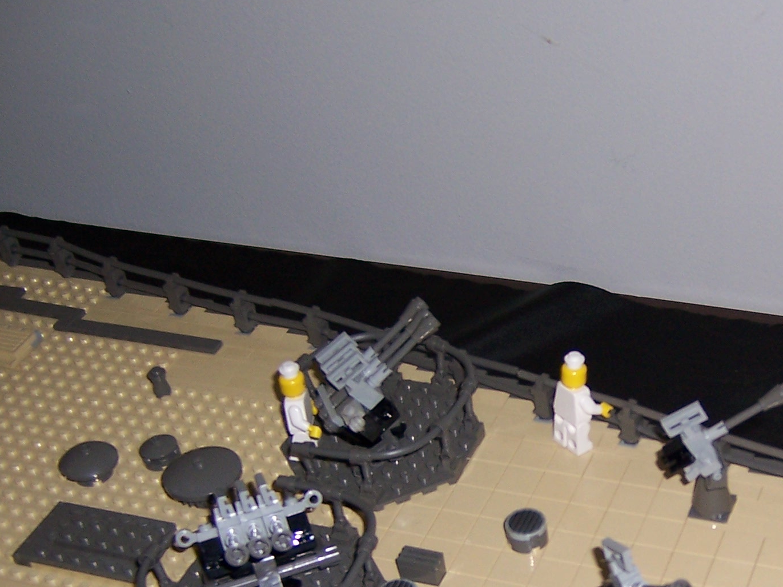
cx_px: 657
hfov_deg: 30.2
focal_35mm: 62
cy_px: 499
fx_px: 1402
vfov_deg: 23.2
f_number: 2.8
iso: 80
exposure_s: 1/60
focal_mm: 5.5
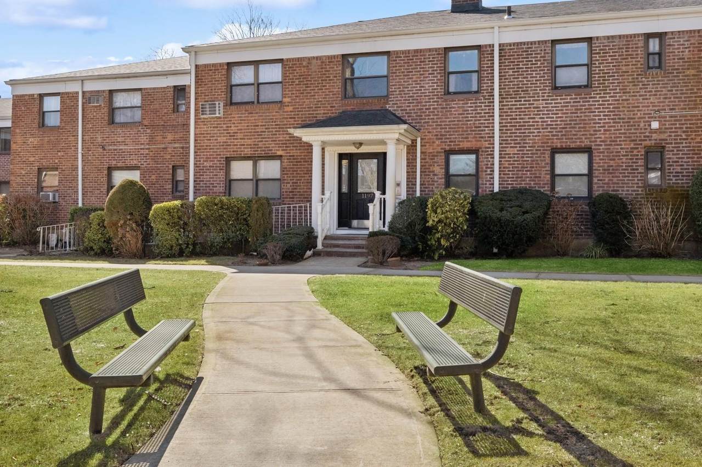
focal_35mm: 33
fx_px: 643
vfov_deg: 39.9
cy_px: 234
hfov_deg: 57.2
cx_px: 351
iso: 640
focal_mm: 22
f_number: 11
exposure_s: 1/1000
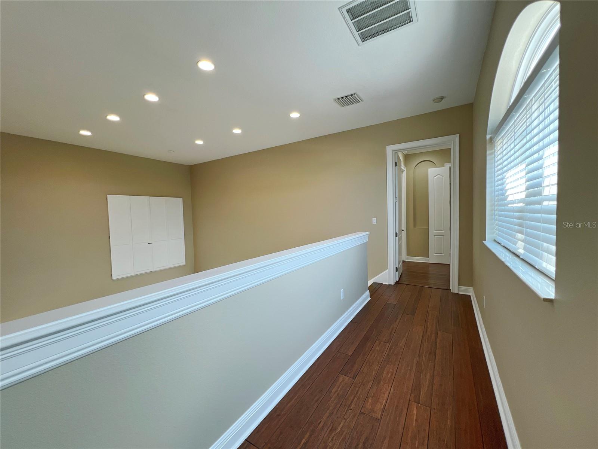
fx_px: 225
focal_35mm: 13
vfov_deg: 89.9
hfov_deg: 106.2
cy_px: 224
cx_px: 299
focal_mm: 1.6
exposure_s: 1/40
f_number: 1.8
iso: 40
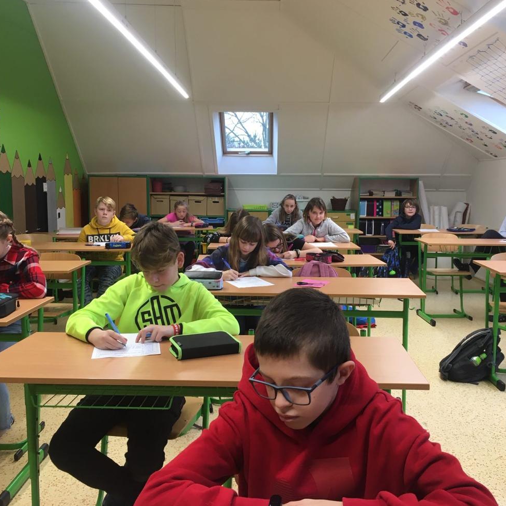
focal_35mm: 35
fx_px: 579
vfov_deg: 47.2
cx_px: 268
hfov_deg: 47.2
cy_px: 249
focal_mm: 4.15
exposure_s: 1/33
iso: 32
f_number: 2.2
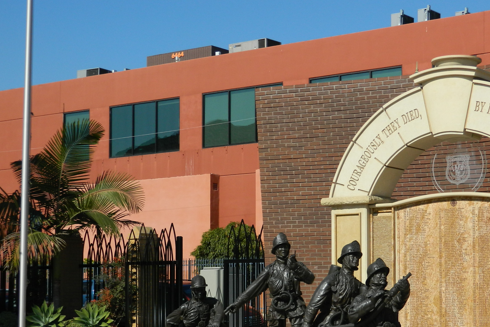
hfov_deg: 24.4
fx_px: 1130
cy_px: 252
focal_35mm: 83
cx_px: 299
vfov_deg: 16.4
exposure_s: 1/125
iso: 80
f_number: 10.7
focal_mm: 10.2
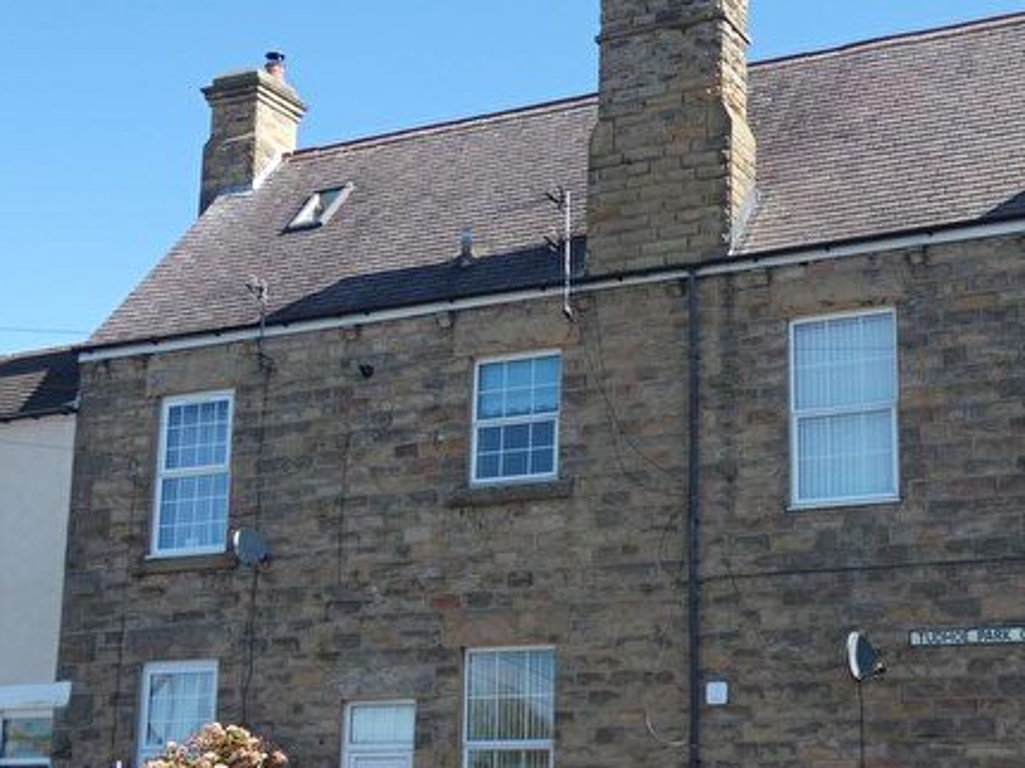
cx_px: 658
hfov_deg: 33.6
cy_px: 471
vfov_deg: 25.6
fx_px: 1687
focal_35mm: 57
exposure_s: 1/400
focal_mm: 6.2
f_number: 3.4
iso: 80
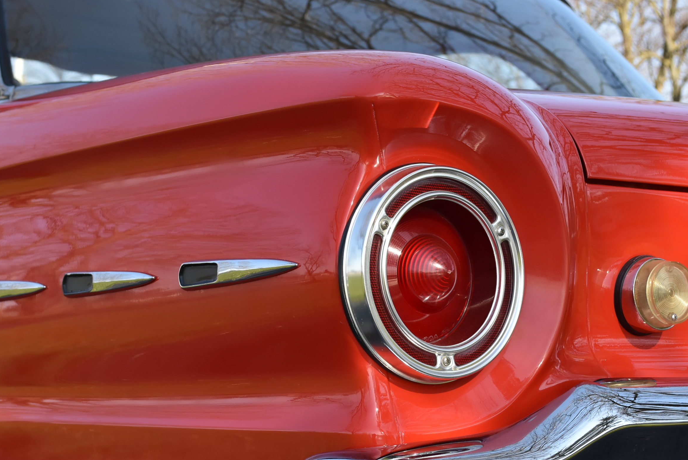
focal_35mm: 81
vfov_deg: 16.9
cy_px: 282
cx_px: 283
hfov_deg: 25.0
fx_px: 1549
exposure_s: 1/500
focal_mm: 42
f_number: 8
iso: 560
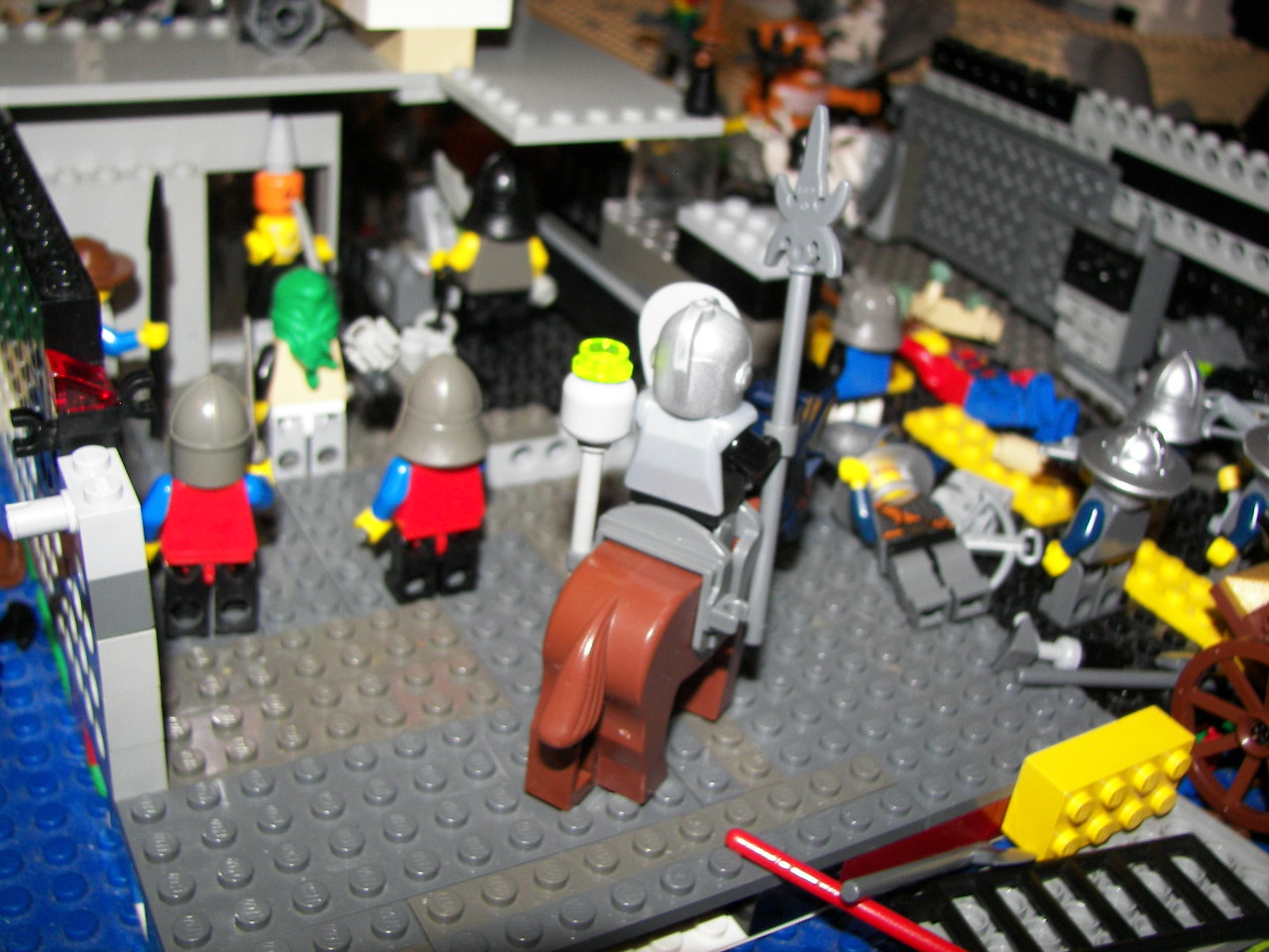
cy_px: 476
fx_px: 1320
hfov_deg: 51.4
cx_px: 634
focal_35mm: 36
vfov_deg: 39.7
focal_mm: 6
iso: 100
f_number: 2.8
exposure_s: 1/30
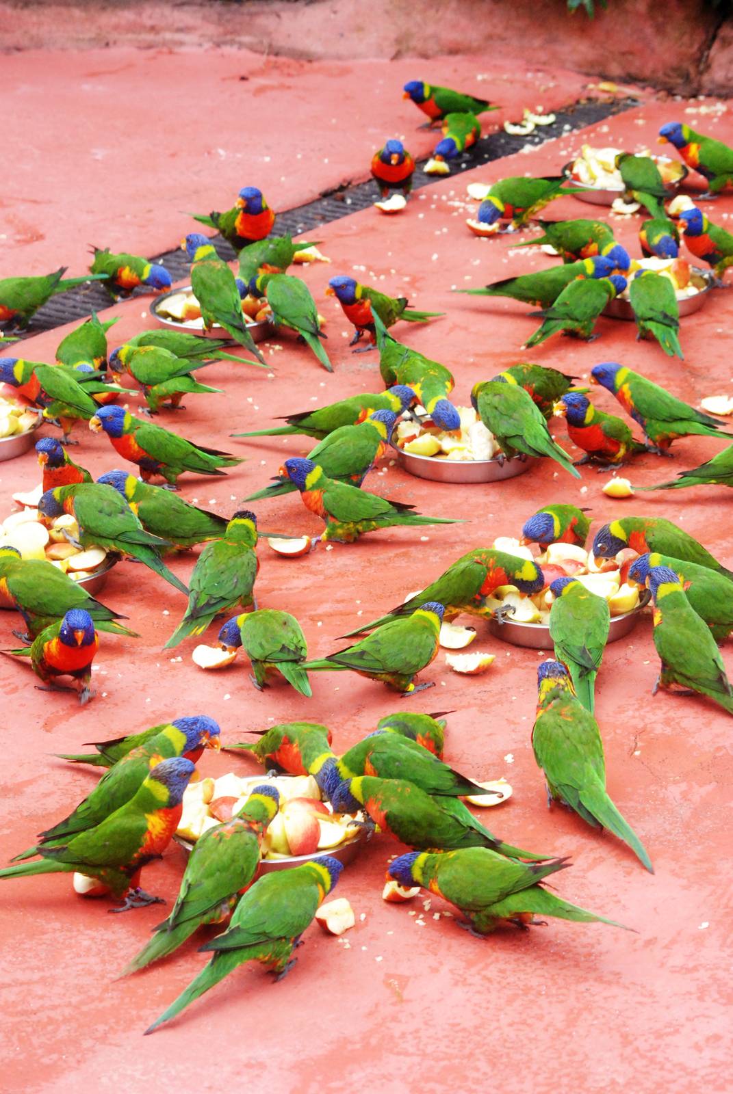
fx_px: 3198
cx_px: 366
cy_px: 547
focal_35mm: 105
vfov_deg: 19.4
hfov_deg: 13.1
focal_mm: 70
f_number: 8
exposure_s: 1/160
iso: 1600
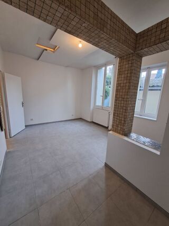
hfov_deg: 89.9
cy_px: 113
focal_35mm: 13
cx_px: 84
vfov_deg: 106.2
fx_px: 85
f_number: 2.2
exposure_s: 1/30
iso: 200
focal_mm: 1.42
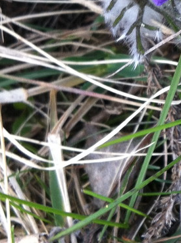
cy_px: 18
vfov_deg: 16.0
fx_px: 854
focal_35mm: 122
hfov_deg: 11.5
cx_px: 294
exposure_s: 1/120
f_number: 2.8
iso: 80
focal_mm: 3.85
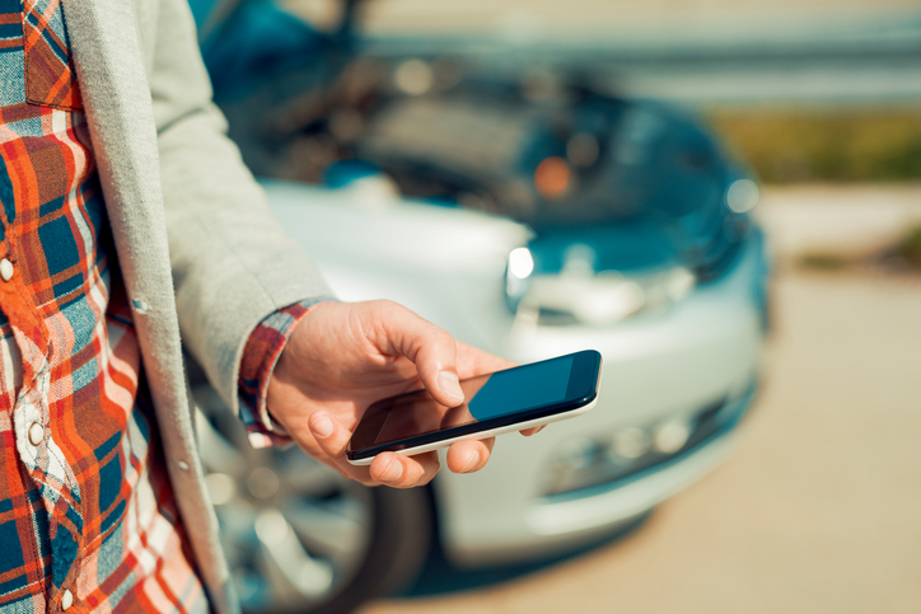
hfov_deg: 39.6
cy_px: 307
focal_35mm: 50
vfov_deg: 27.0
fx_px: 1279
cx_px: 460
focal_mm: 50
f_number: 2.2
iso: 100
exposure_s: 1/2000
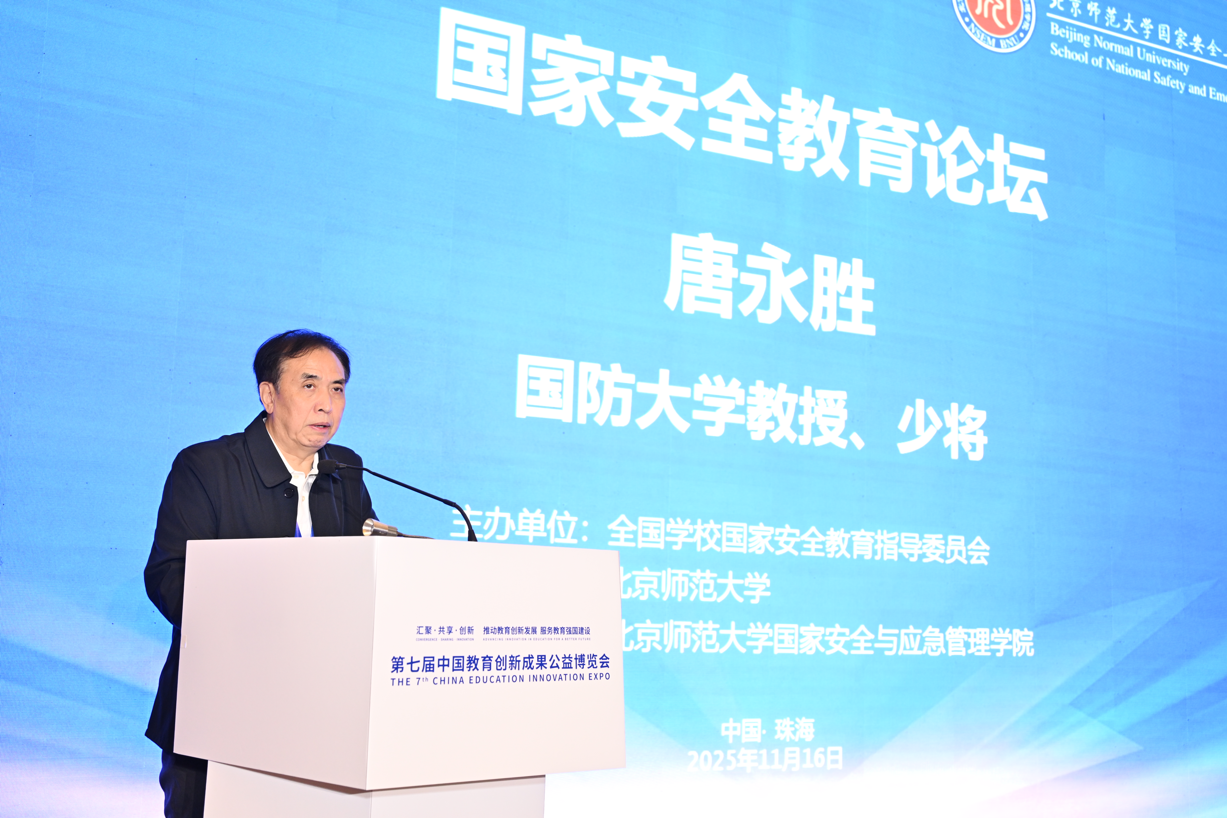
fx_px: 1329
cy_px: 409
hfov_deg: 49.6
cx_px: 614
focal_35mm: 39
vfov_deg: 34.2
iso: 1250
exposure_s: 1/125
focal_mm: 39
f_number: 4
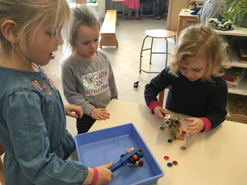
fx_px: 207
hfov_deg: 61.7
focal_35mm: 29
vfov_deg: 48.2
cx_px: 124
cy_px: 92
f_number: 2.2
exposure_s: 1/33
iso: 50
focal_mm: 4.15
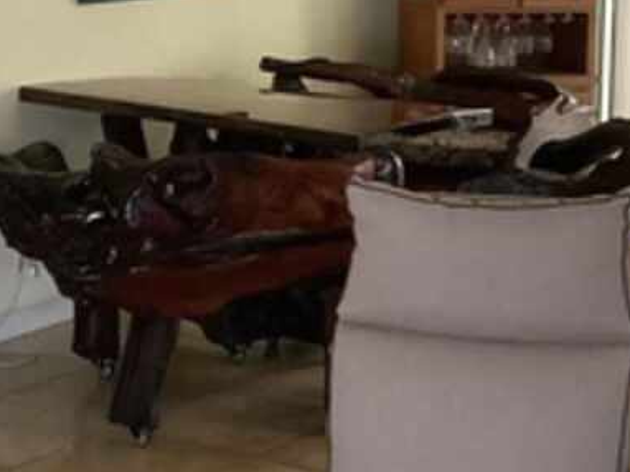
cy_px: 119
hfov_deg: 18.9
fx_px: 1892
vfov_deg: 14.2
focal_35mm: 104
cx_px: 285
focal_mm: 3.3
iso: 320
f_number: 2.4
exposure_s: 1/40
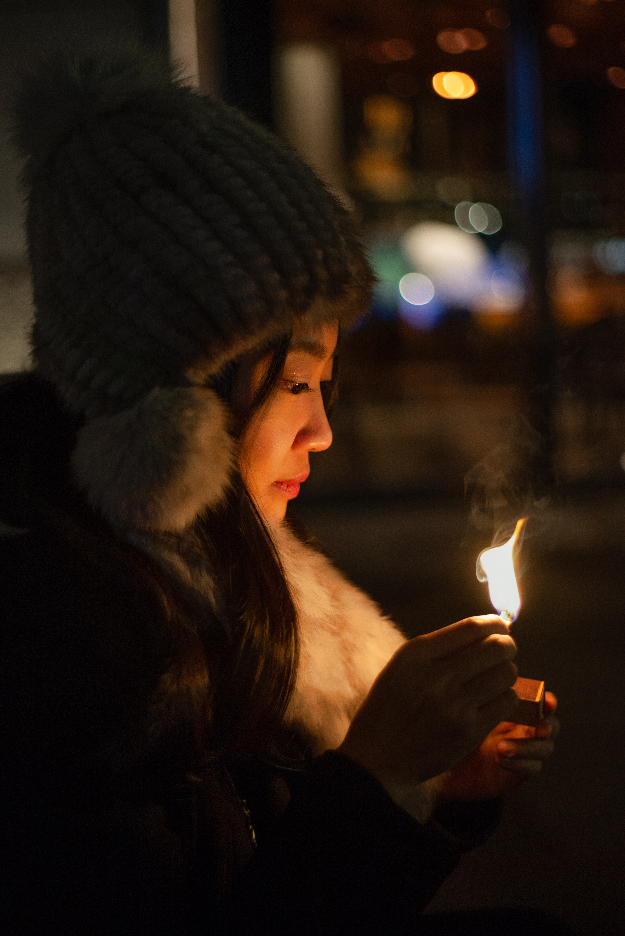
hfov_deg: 27.0
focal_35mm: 50
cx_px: 312
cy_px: 468
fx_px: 1301
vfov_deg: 39.6
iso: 1600
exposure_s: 1/500
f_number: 2
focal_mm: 50
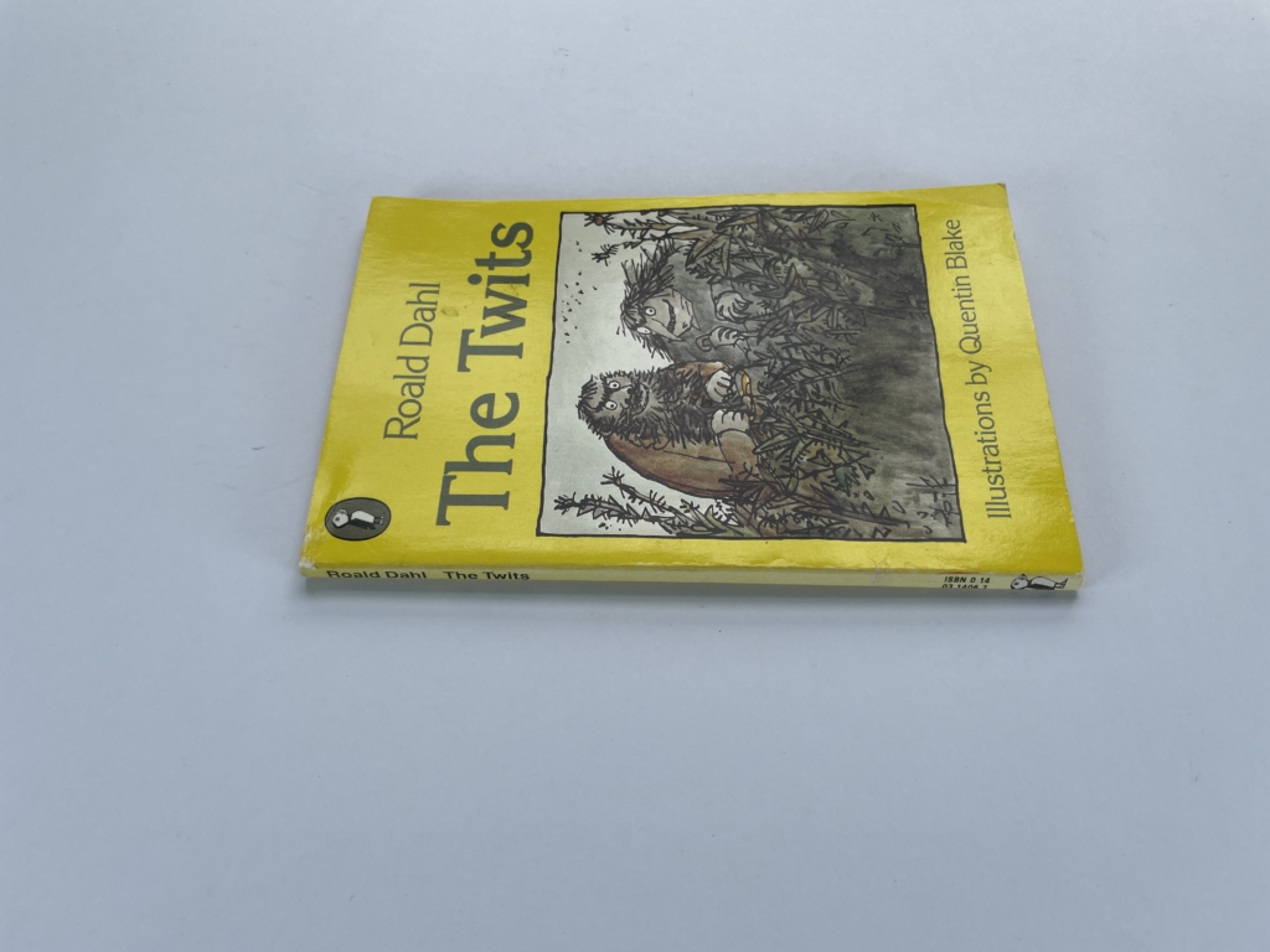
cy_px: 476
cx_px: 635
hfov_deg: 67.3
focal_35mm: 26
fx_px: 954
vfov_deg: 53.1
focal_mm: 4.2
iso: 32
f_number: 1.6
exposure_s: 1/332
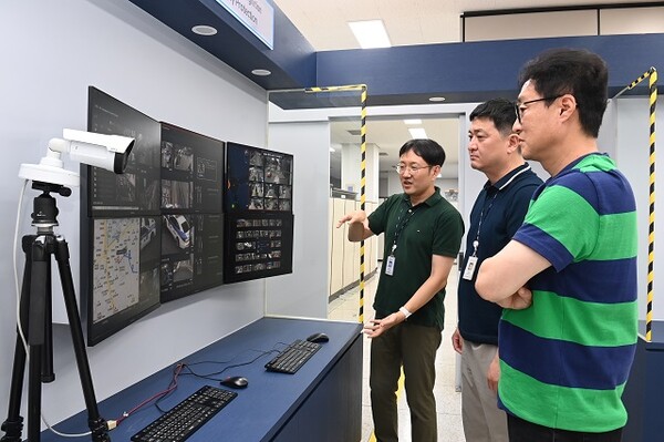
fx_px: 498
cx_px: 332
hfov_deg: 67.4
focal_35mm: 27
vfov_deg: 47.9
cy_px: 221
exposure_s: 1/30
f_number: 7.1
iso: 1250
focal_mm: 18
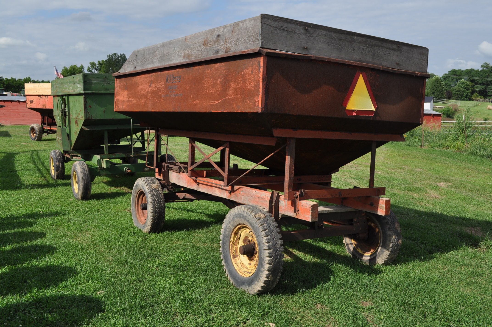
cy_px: 164
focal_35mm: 36
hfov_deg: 53.2
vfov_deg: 36.8
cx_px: 246
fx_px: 491
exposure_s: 1/320
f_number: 9
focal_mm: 24
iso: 200
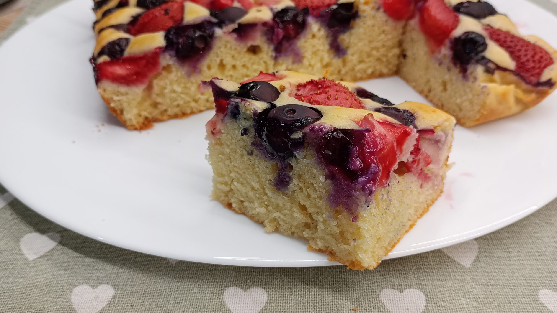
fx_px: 473
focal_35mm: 32
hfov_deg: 61.0
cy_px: 158
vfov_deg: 36.7
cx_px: 284
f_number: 1.8
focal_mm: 4.27
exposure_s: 1/50
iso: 490
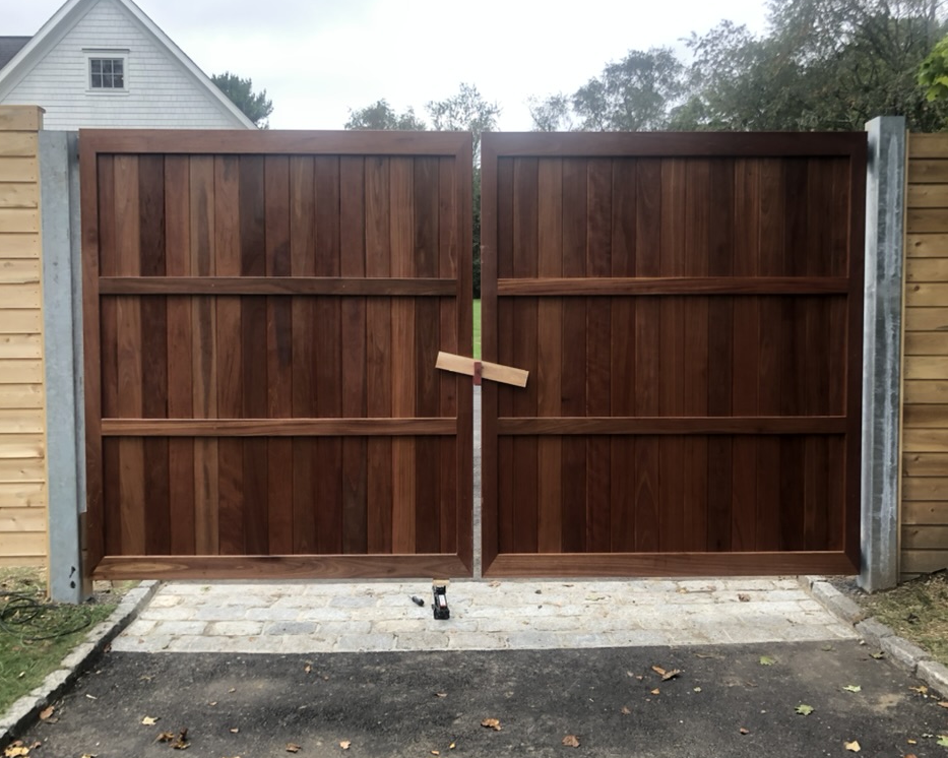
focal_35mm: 30
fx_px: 842
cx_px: 481
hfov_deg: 58.8
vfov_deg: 48.5
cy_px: 377
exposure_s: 1/171
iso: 20
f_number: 1.8
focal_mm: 3.99
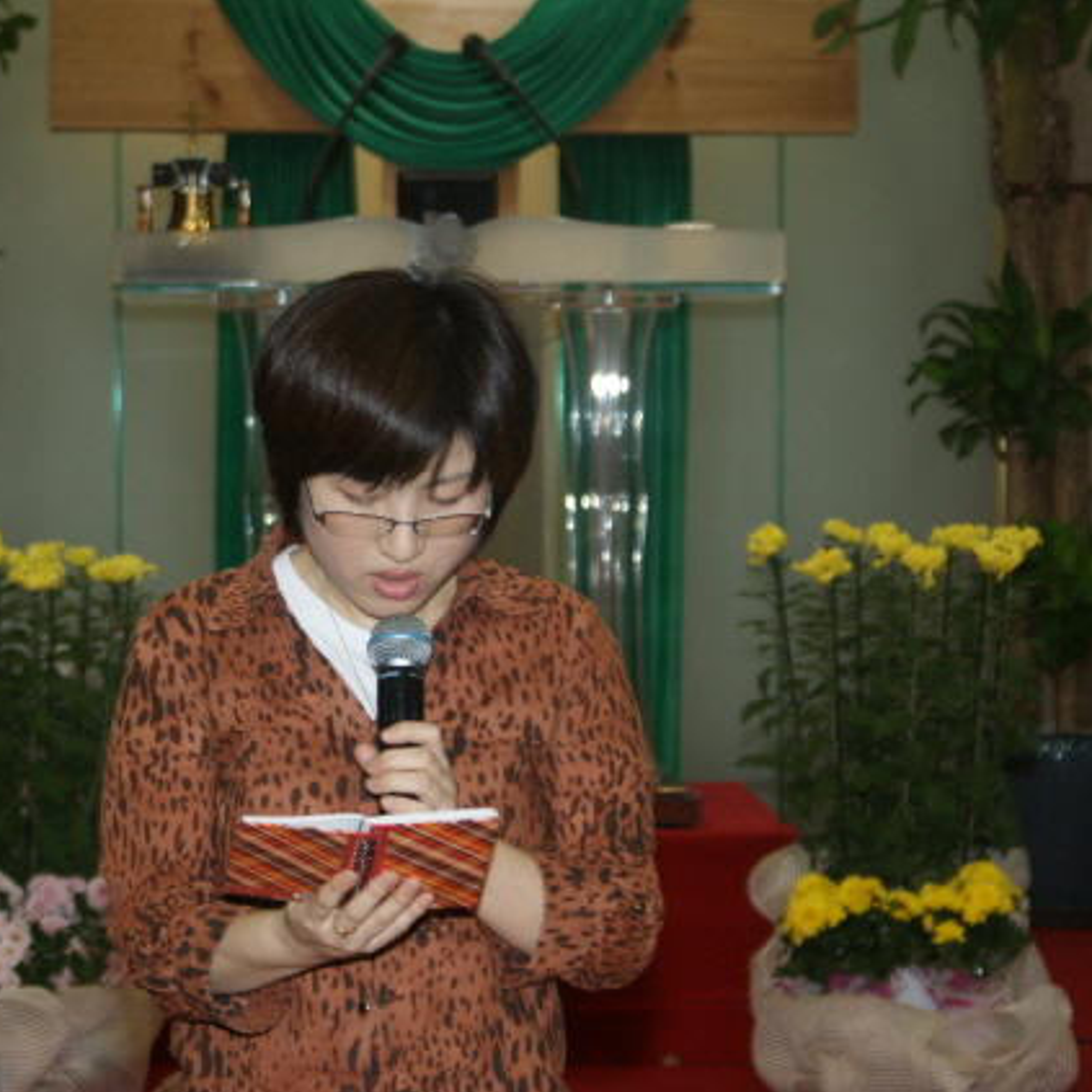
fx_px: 4818
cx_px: 395
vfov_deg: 12.9
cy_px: 546
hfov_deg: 12.9
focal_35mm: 135
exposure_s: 1/125
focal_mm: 70
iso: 400
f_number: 5.6
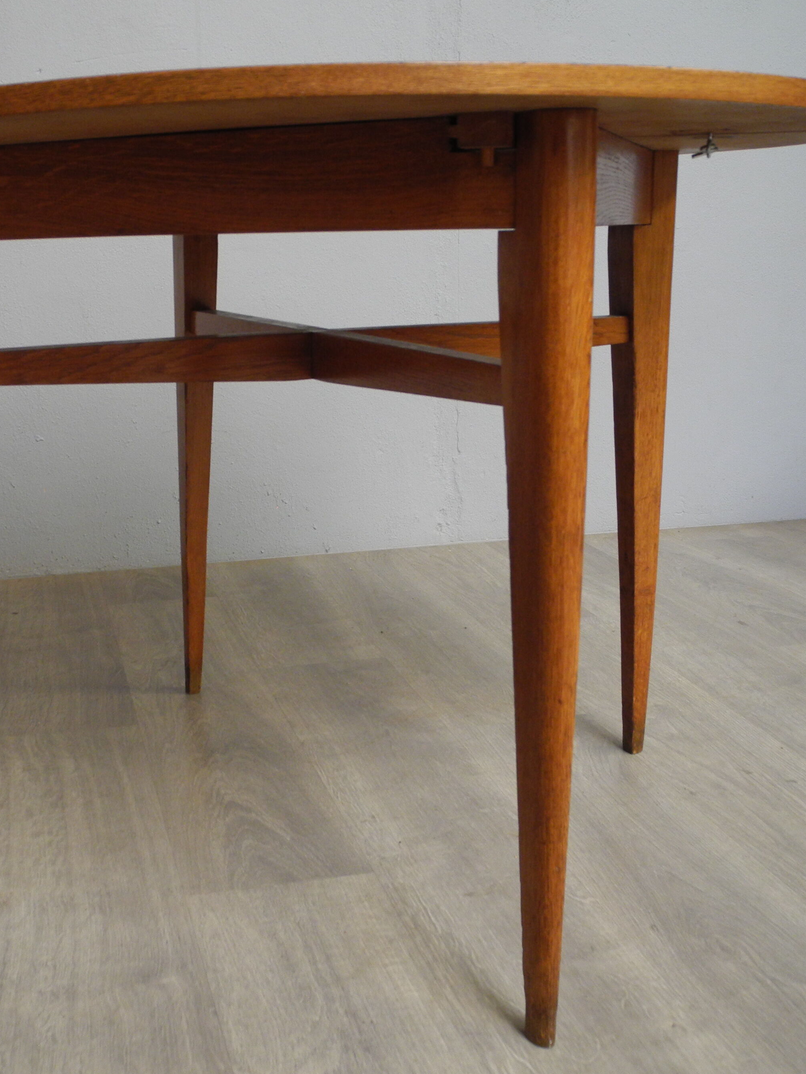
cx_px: 247
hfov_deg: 37.2
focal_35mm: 38
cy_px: 538
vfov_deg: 49.0
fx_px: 1180
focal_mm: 6
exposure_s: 1/30
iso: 301
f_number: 2.8
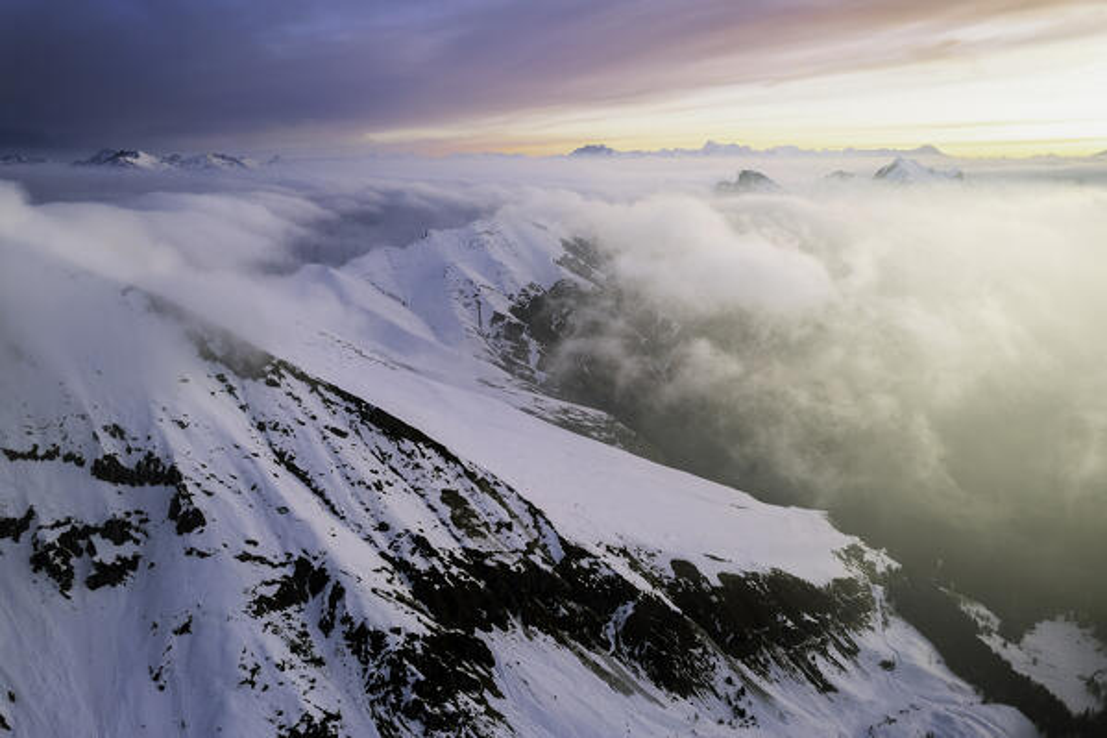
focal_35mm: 22
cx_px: 554
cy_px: 369
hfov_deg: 78.6
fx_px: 676
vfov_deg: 57.2
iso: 100
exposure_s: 1/30
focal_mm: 8.38
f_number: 2.8
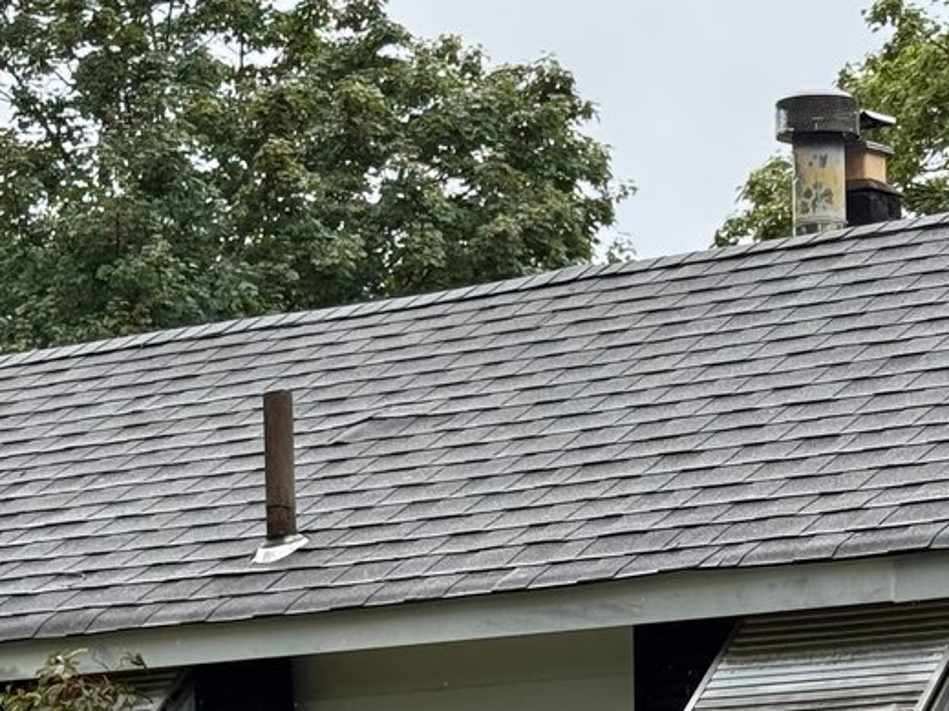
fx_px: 3837
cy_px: 670
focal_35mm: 140
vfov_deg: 10.5
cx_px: 679
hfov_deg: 14.1
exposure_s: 1/975
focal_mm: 6.76
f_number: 1.78
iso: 64
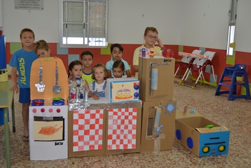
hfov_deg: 49.6
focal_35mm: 39
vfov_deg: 34.2
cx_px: 126
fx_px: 272
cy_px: 84
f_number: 4
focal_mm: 26
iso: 400
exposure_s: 1/80
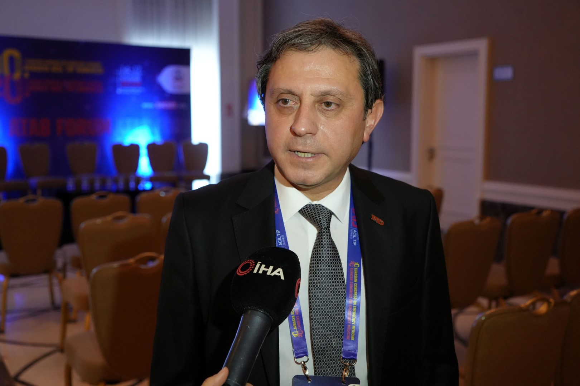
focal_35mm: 39
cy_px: 193
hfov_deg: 49.6
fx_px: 628
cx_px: 290
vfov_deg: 34.2
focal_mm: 39
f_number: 4
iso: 5000
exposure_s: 1/160
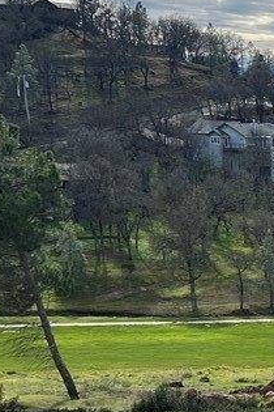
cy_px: 425
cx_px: 488
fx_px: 1005
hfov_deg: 13.9
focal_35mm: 88
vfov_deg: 22.1
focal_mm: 5.7
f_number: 1.5
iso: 50
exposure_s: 1/4630
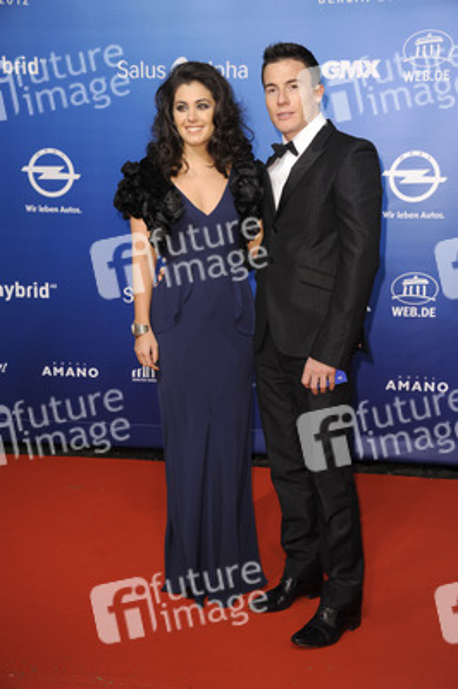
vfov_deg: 35.7
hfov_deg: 24.2
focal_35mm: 56
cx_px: 229
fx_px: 1070
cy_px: 344
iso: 400
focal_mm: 56
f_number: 5.6
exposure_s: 1/160
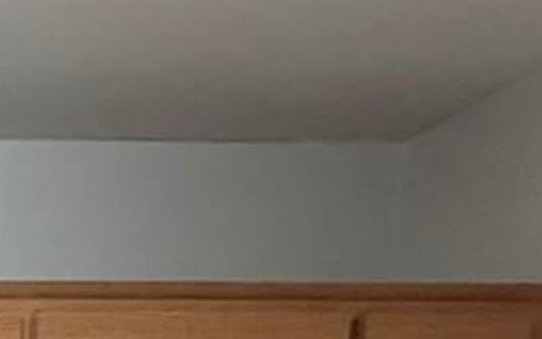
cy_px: 901
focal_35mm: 88
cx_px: -705
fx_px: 1300
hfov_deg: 15.3
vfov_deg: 11.4
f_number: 2.2
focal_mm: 2.22
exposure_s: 1/60
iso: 250
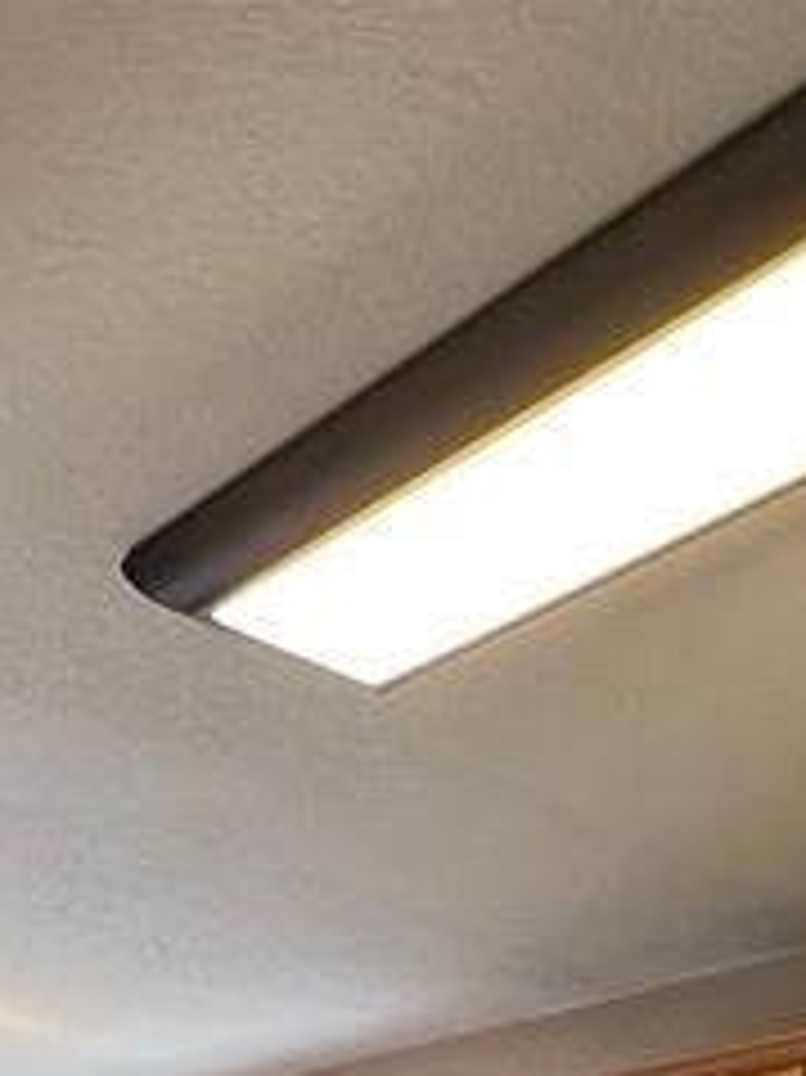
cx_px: 572
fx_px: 1864
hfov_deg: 24.2
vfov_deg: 23.9
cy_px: 1693
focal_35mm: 60
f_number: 2.2
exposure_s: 1/60
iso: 160
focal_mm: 2.22
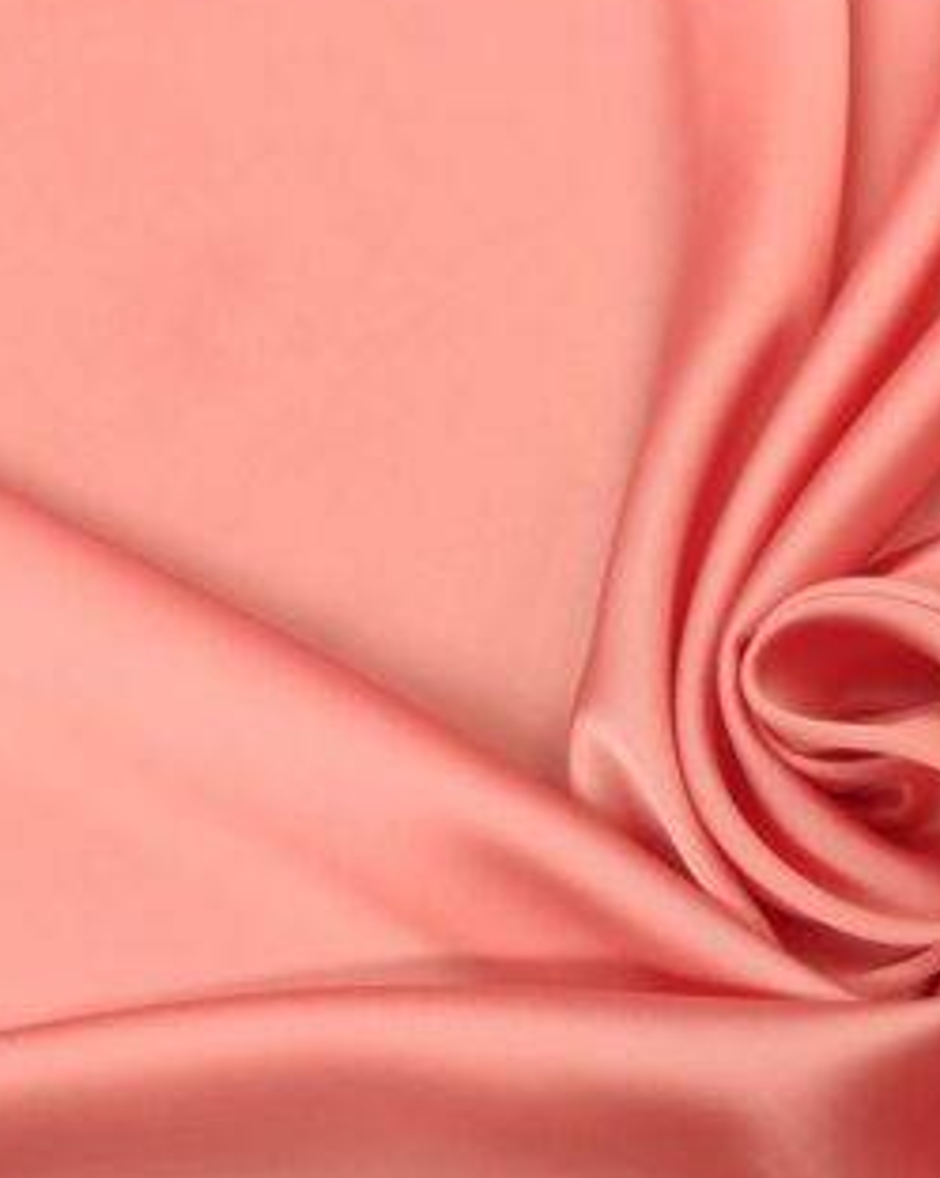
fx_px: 1637
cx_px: 914
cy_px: 793
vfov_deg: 39.1
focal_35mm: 47
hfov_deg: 30.1
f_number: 1.89
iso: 250
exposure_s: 1/80
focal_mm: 5.43
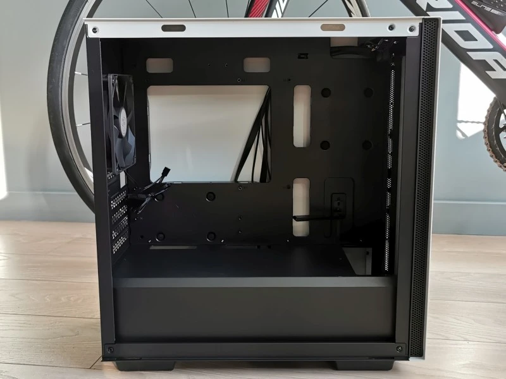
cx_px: 253
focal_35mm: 40
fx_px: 585
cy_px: 190
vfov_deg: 36.0
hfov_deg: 46.8
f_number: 1.6
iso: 250
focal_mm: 5.56
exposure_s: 1/100
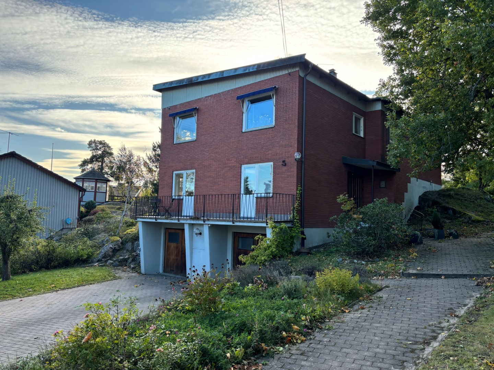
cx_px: 247
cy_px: 185
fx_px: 371
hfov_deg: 67.3
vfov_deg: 53.1
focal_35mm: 26
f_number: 1.6
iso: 50
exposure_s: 1/844
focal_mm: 5.96
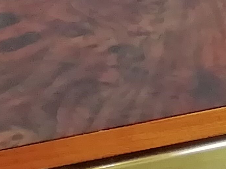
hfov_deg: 7.6
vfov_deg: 6.0
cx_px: 491
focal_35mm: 248
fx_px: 1619
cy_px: 184
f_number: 2.2
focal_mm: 3.46
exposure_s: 1/100
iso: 80
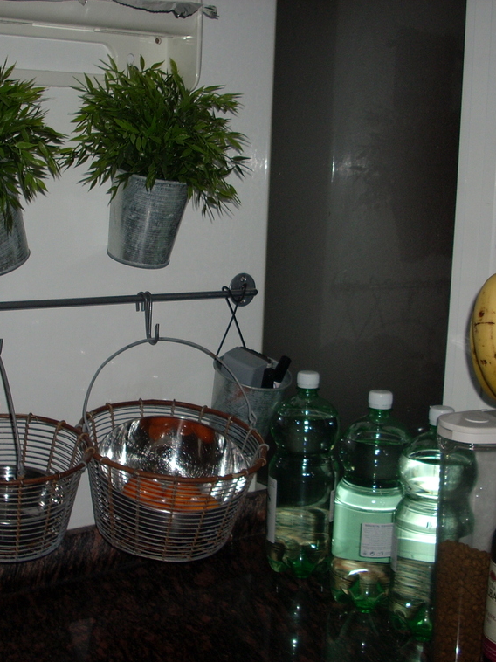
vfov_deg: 38.2
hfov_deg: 29.1
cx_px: 224
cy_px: 332
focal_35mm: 50
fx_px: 956
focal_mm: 6.2
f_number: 2.8
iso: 64
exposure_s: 1/60
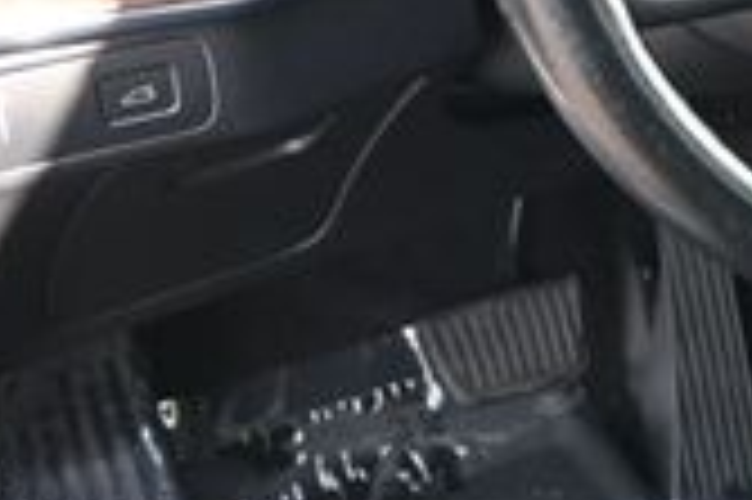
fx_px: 2336
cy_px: 14
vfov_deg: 12.1
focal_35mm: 112
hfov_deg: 17.0
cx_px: 1031
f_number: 3.8
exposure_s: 1/160
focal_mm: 19.5
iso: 400
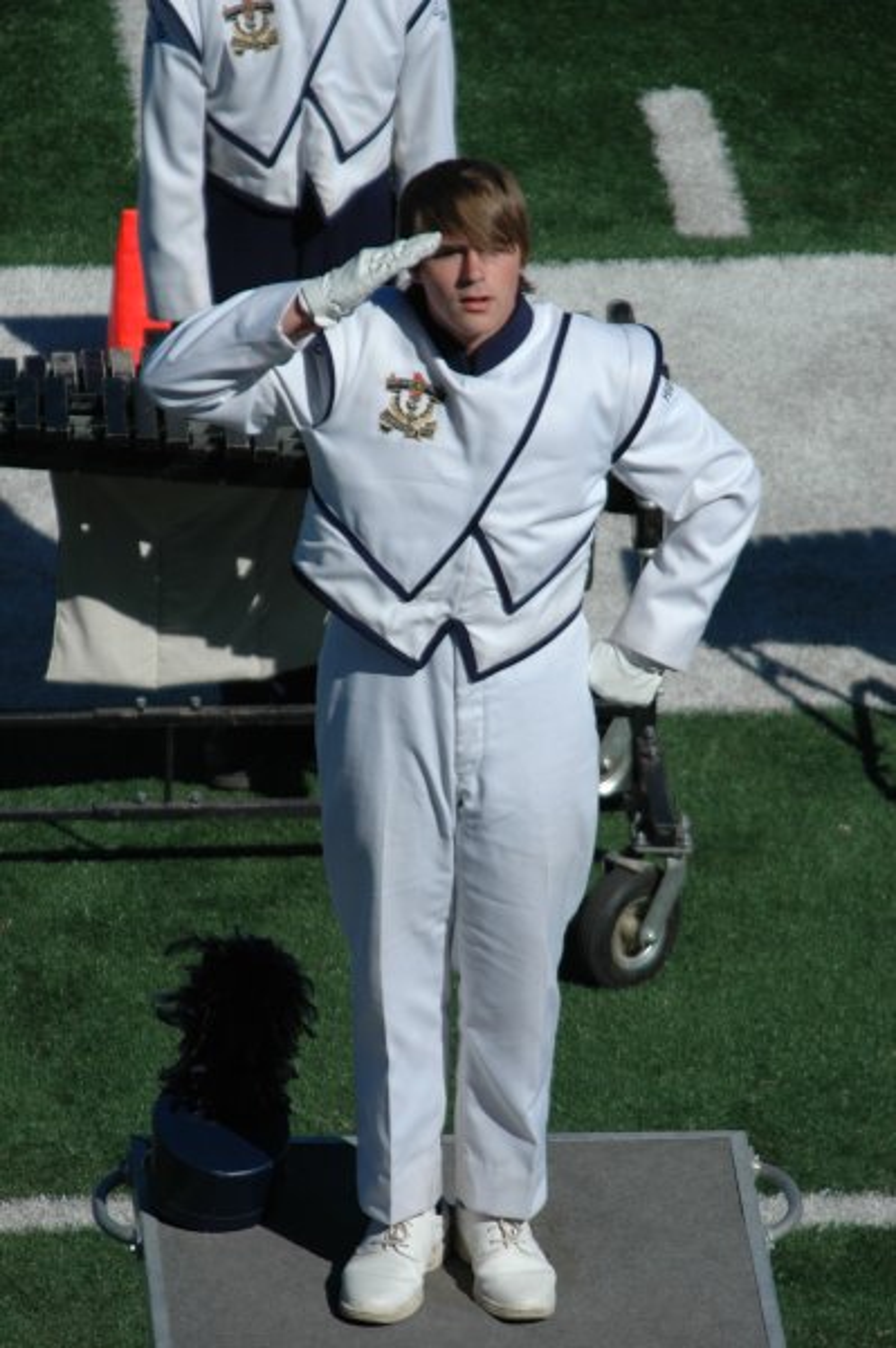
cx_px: 448
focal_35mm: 600
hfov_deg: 2.3
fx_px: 22437
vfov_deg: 3.4
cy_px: 674
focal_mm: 400
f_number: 5.6
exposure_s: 1/2000
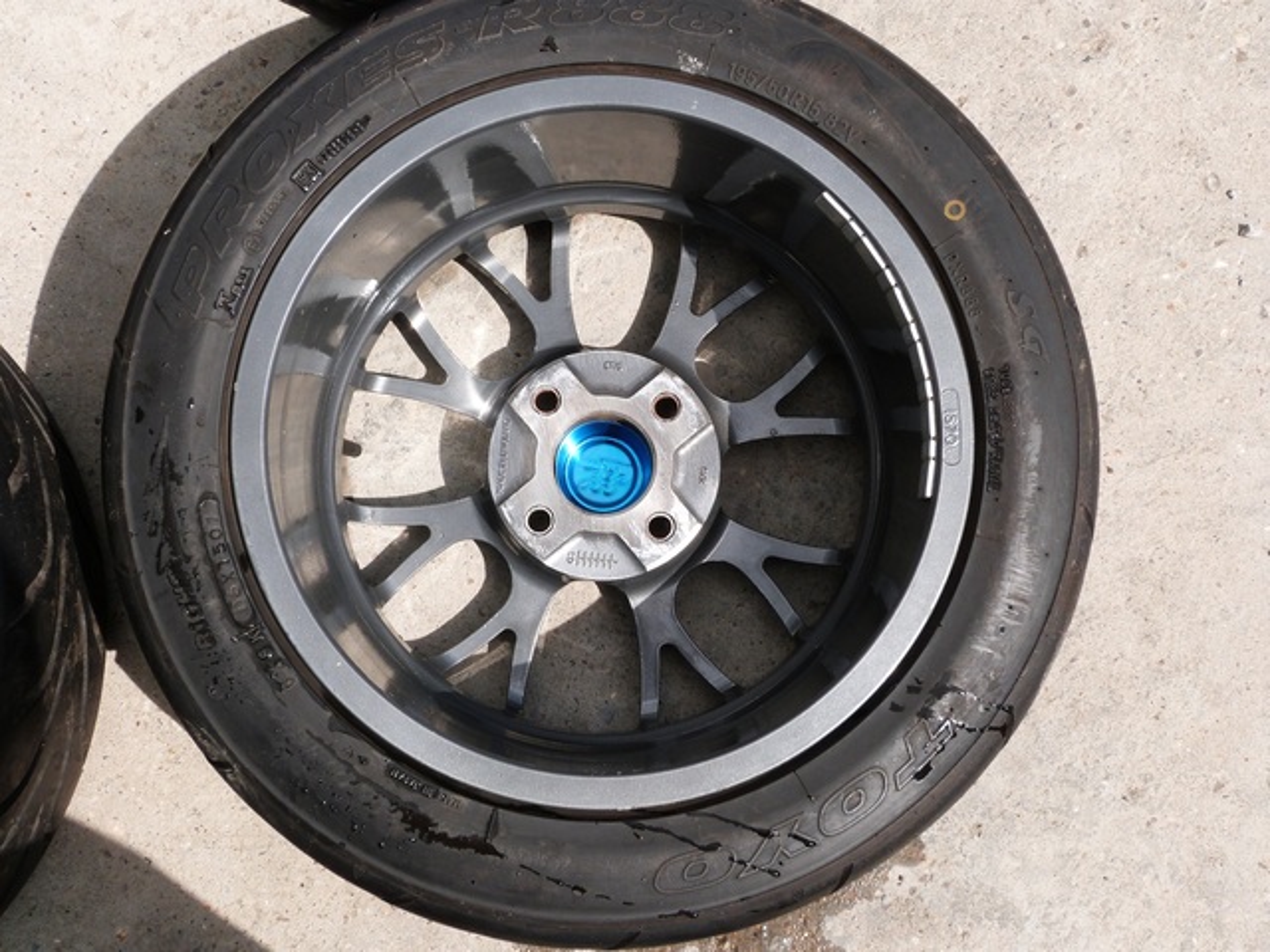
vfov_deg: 32.9
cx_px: 635
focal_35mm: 44
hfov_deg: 42.9
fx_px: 1614
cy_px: 476
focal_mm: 7.9
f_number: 5.6
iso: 100
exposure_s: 1/400
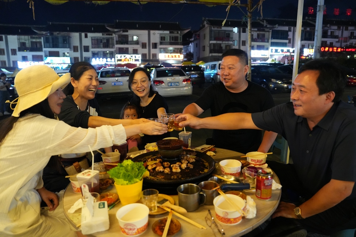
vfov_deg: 53.1
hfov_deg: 73.8
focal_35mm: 24
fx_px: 237
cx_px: 178
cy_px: 118
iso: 8000
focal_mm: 24
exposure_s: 1/125
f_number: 3.2
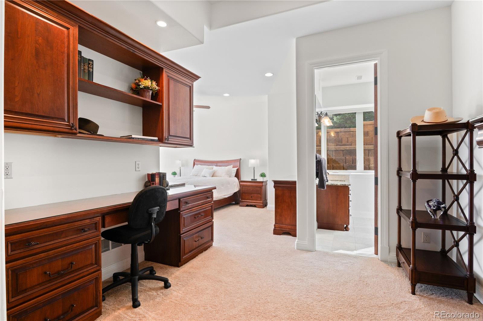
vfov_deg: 70.3
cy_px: 160
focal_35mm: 17
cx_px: 242
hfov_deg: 93.3
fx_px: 228
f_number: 8
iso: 400
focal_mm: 17
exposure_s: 1/20
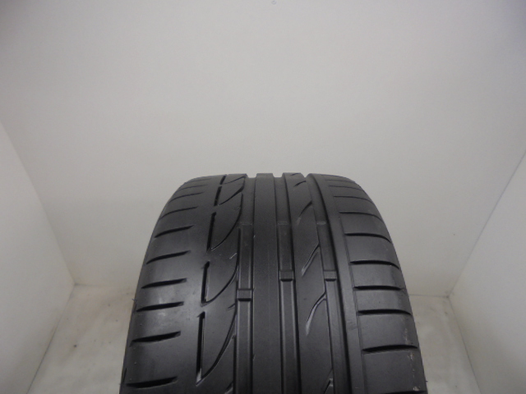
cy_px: 197
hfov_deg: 67.3
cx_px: 263
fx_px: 395
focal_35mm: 26
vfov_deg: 53.1
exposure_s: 1/30
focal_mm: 4.6
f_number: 3.5
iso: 100
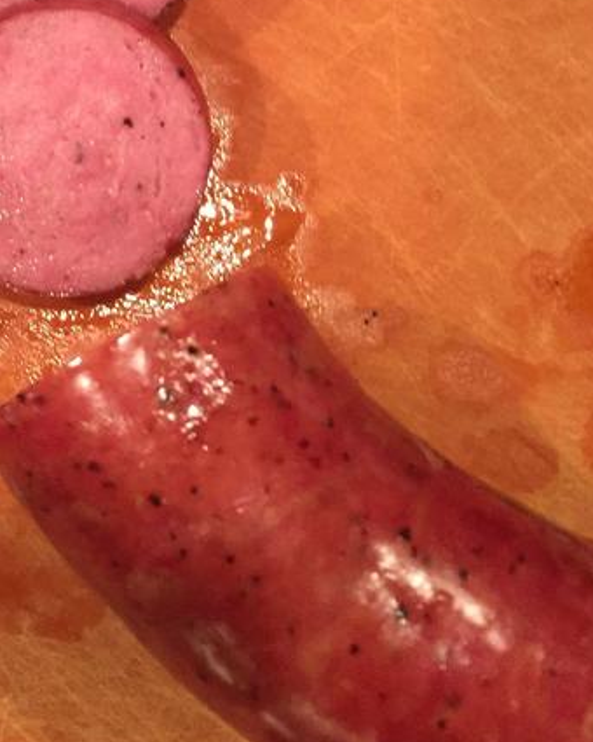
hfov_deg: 24.8
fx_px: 1316
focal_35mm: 60
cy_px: -23
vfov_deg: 29.1
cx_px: 85
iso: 250
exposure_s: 1/20
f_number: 2.2
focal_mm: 4.15
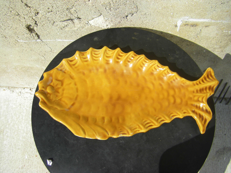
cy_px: 86
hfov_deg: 49.0
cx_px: 116
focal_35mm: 38
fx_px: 254
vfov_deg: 37.7
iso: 64
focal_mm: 6.3
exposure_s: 1/160
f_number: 7
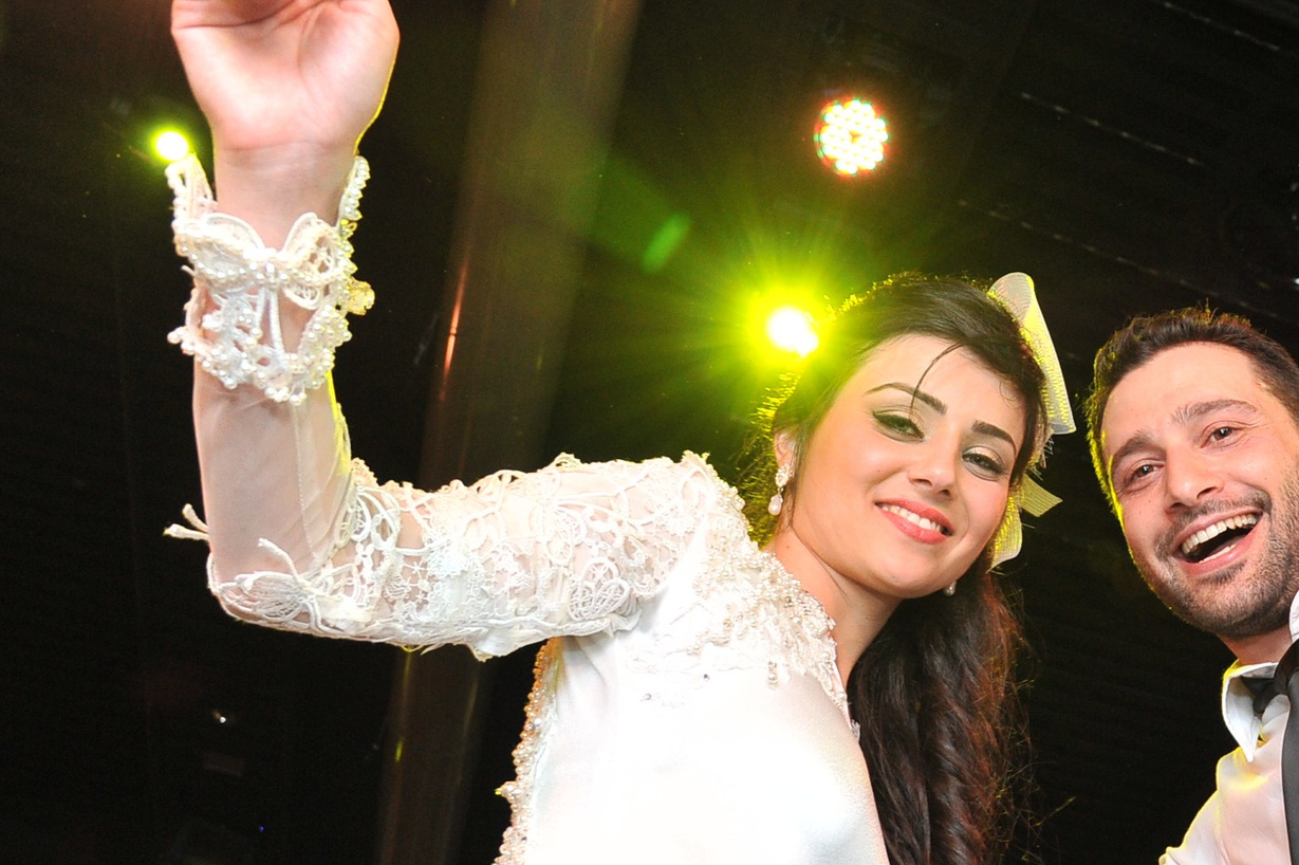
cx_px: 1243
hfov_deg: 36.4
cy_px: 605
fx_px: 1803
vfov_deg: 26.7
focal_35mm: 50
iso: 2000
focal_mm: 24
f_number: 5.6
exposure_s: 1/125
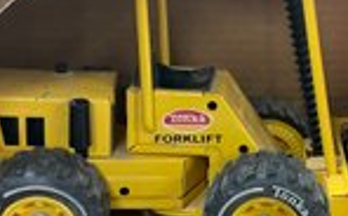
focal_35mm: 64
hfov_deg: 31.6
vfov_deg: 20.2
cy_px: 86
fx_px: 606
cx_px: 250
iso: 320
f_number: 1.6
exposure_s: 1/60
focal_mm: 4.2
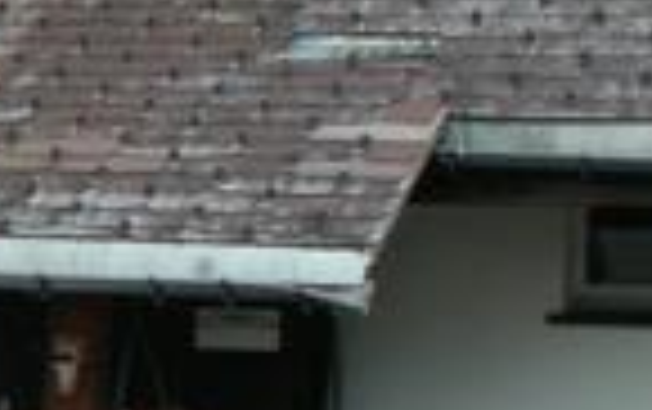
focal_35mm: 196
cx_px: -643
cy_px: 171
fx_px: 3487
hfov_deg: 9.9
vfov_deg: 6.7
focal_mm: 7.04
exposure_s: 1/125
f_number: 5.6
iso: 50
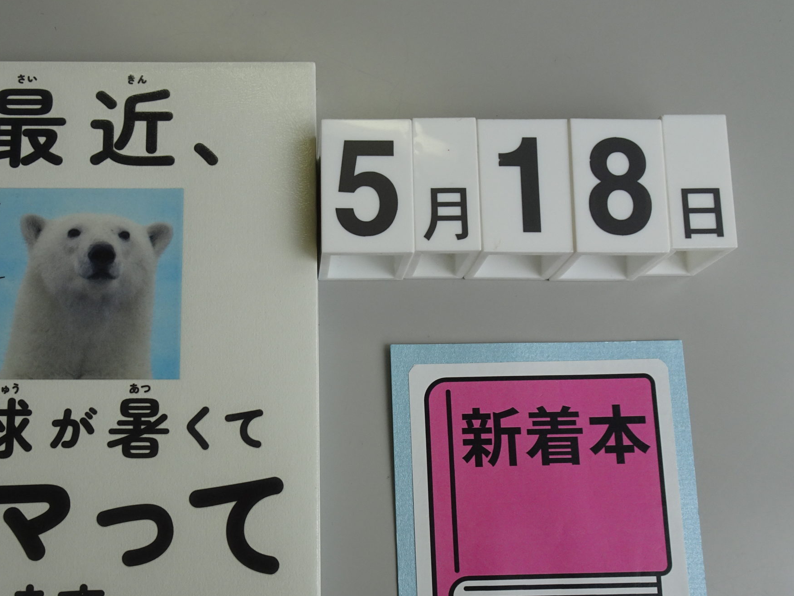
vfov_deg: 40.3
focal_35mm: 35
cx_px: 298
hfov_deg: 52.1
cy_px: 392
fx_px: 803
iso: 80
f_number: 3.5
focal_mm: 4.1
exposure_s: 1/100
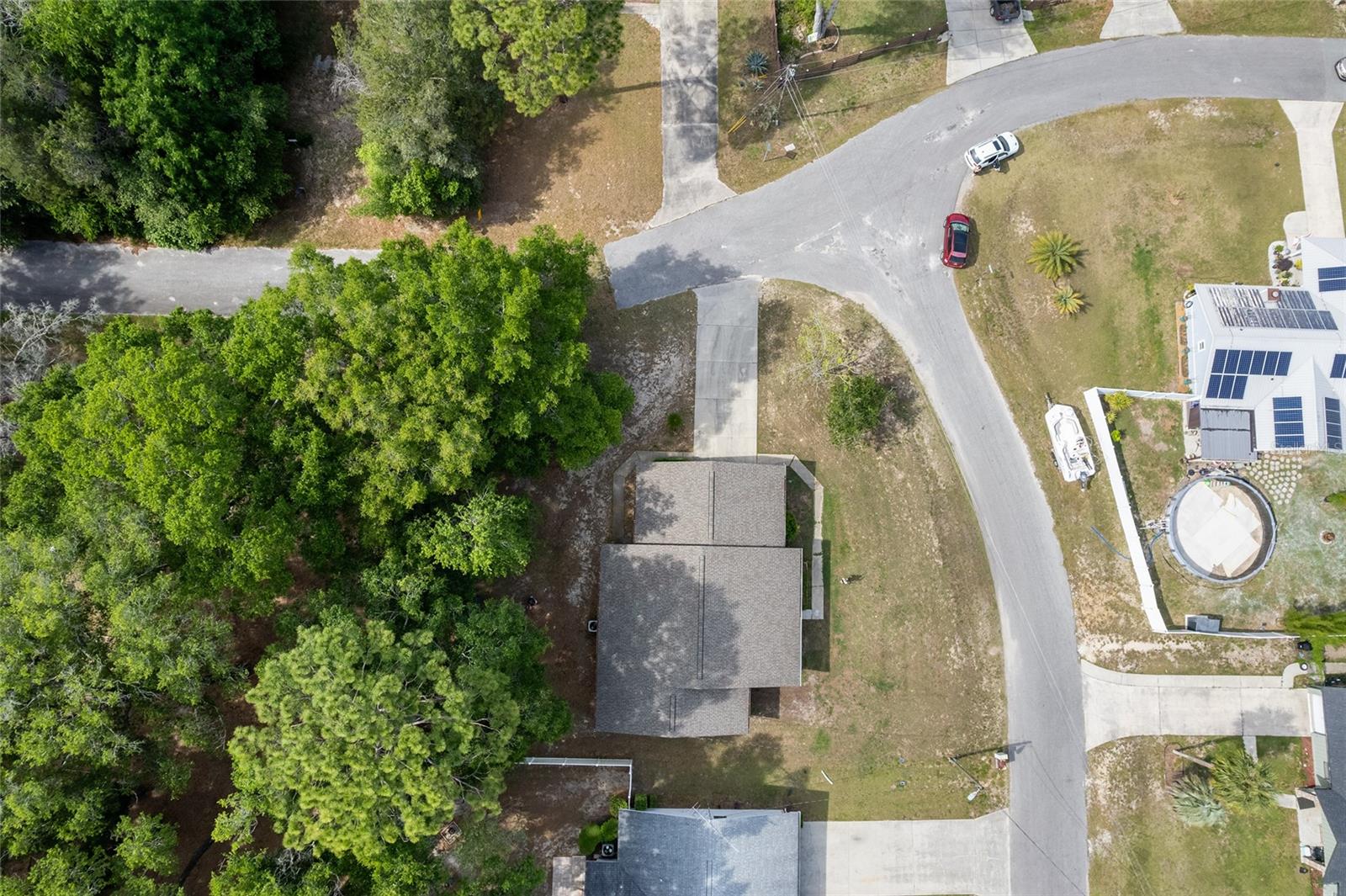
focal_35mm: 22
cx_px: 673
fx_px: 822
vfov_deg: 57.2
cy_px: 448
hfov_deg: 78.6
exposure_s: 1/1000
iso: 130
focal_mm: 8.38
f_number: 2.8
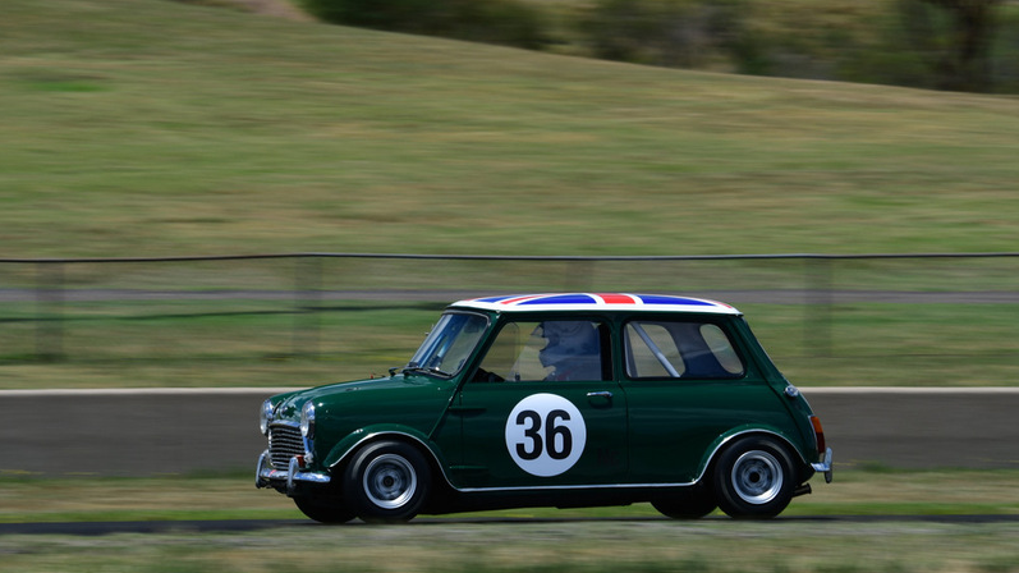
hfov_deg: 9.8
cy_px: 238
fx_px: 5970
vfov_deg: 5.5
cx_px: 509
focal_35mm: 221
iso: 160
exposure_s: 1/200
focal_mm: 140
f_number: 14
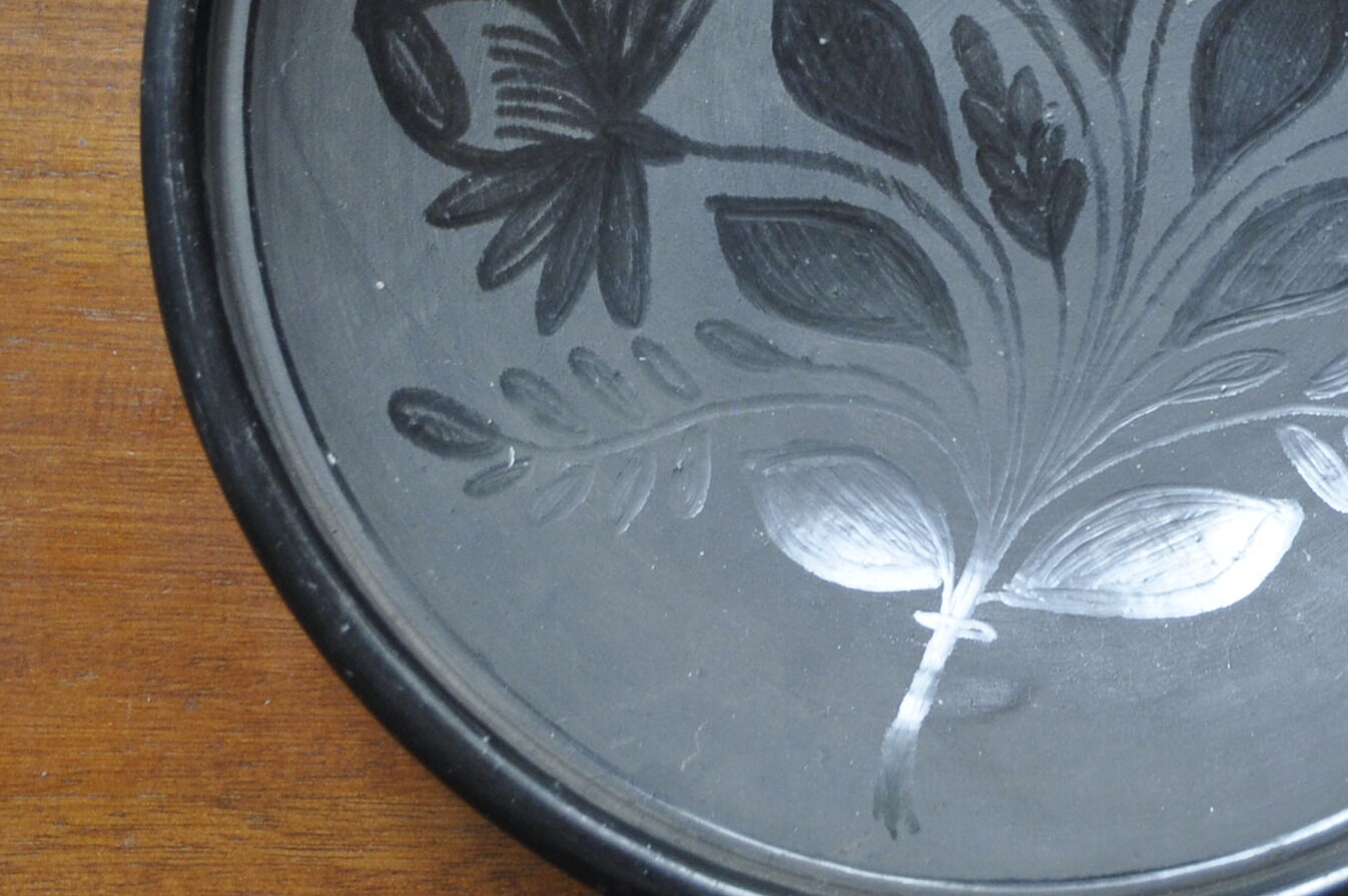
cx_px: 1178
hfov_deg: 23.1
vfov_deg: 15.8
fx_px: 3216
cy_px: 238
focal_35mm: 86
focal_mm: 24
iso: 800
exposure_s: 1/30
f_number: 4
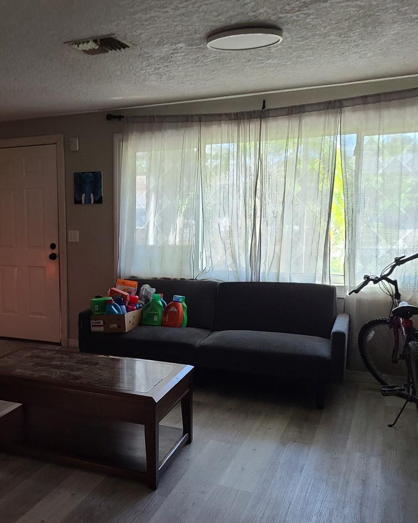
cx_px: 57
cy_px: 286
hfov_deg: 37.1
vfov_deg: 47.9
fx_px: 588
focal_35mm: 38
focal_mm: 5.4
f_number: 1.8
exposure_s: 1/60
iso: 250
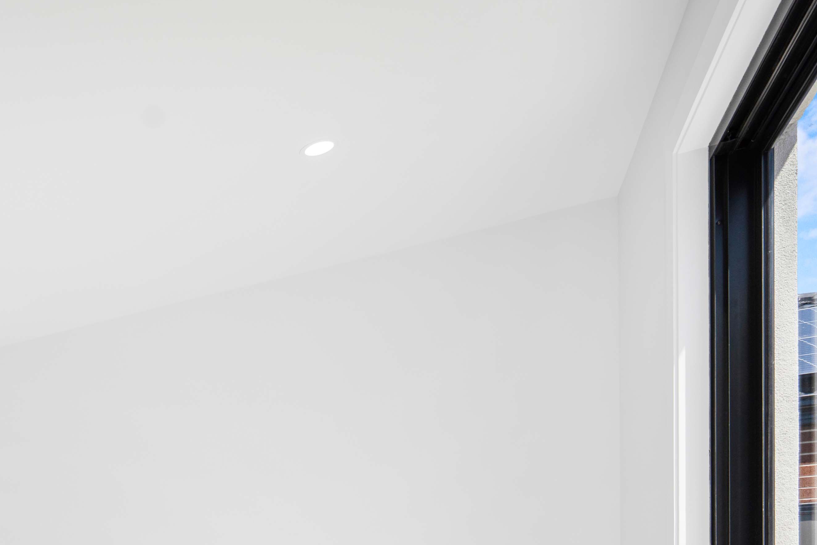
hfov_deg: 36.5
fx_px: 840
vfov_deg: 30.7
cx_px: -216
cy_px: 644
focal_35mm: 37
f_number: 8
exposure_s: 1/50
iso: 80
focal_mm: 14
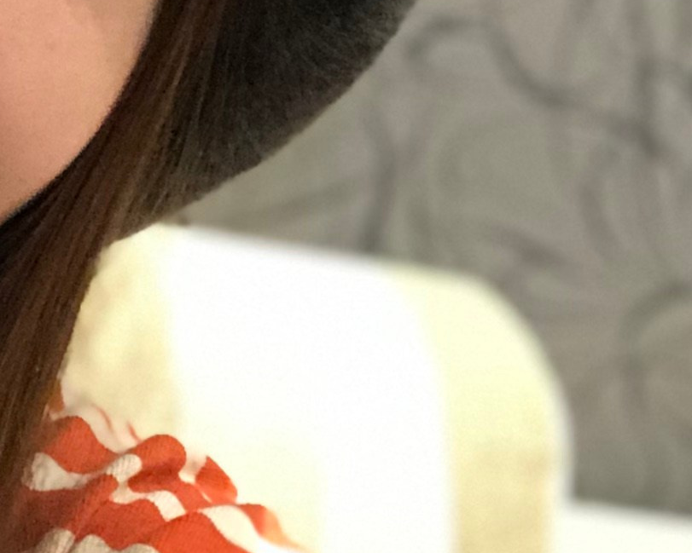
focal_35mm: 119
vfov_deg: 12.9
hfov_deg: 15.3
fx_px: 2437
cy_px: 158
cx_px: -239
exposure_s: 1/15
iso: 320
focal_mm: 2.87
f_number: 2.2
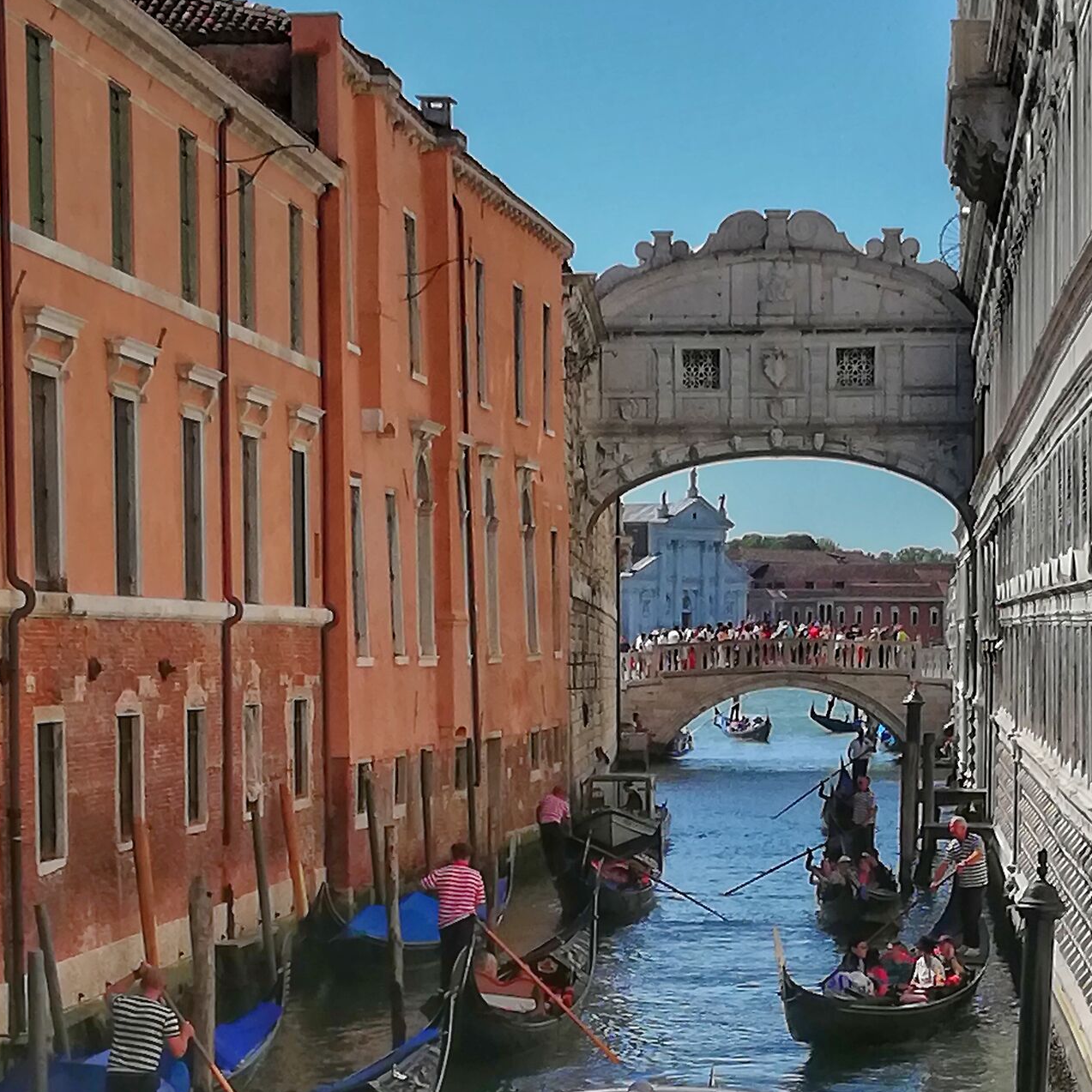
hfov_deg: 15.8
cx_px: 745
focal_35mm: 110
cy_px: 938
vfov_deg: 15.7
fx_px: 3926
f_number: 2.2
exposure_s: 1/1686
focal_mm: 3.81
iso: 50
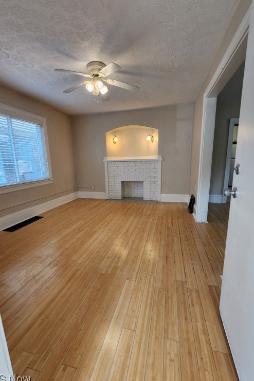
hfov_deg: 81.2
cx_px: 128
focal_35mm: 14
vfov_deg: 104.3
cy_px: 193
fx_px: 148
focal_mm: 2.2
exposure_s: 1/60
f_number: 2.2
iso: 80
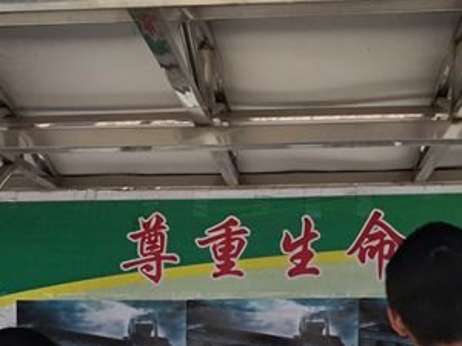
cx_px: 246
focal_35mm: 72
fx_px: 961
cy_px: 386
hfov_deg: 27.0
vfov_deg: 19.5
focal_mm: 3.95
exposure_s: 1/1179
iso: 50
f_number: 1.6
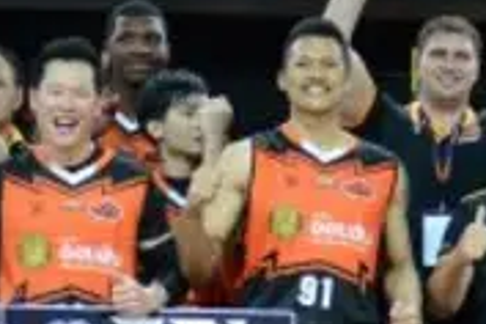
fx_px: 3685
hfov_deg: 7.5
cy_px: 255
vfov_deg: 5.0
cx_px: 448
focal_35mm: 273
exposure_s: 1/500
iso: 2000
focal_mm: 62
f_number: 2.8
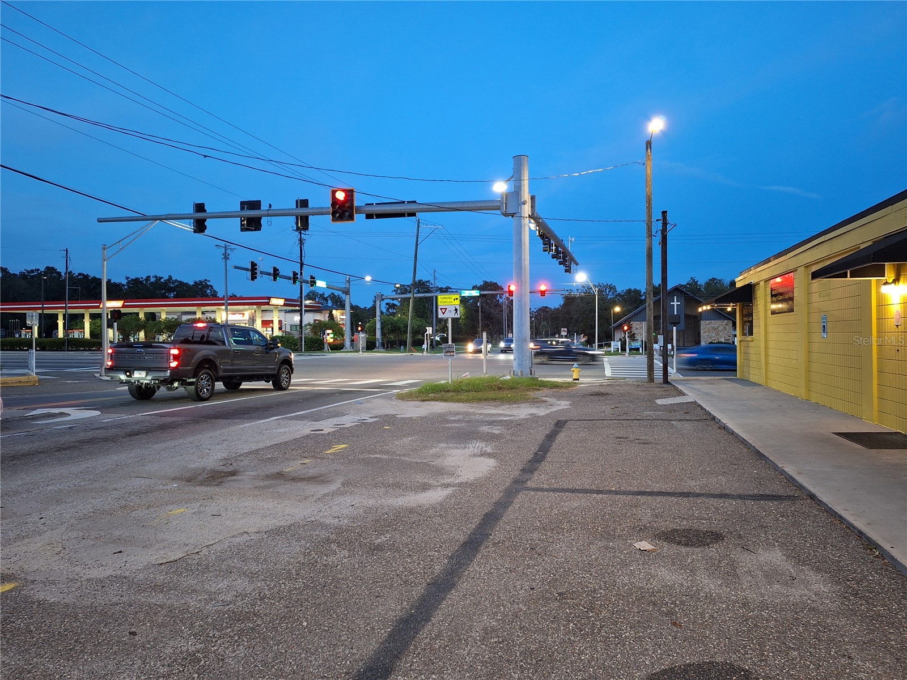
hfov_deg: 73.9
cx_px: 454
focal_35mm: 23
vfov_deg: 58.9
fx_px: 603
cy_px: 340
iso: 250
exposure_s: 1/24
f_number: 1.8
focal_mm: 5.54
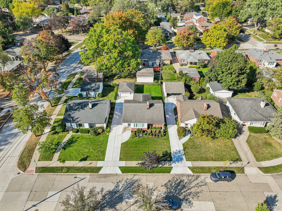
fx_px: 195
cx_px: 141
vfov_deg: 56.8
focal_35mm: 24
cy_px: 106
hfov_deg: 71.6
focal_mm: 12.3
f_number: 2.8
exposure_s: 1/1600
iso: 110
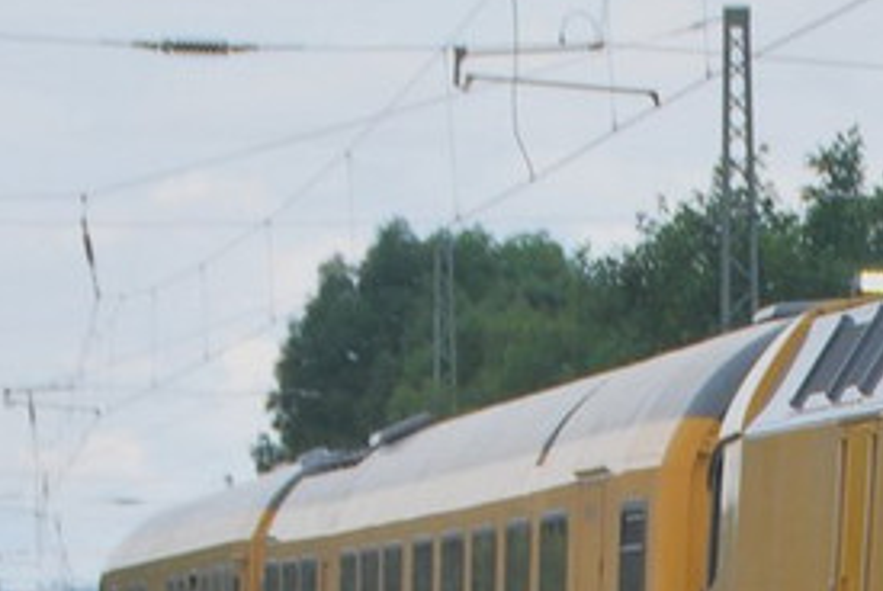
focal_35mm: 358
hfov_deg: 5.7
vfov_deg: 3.8
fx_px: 8794
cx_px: 1244
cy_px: 903
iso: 200
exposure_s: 1/640
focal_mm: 55
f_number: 5
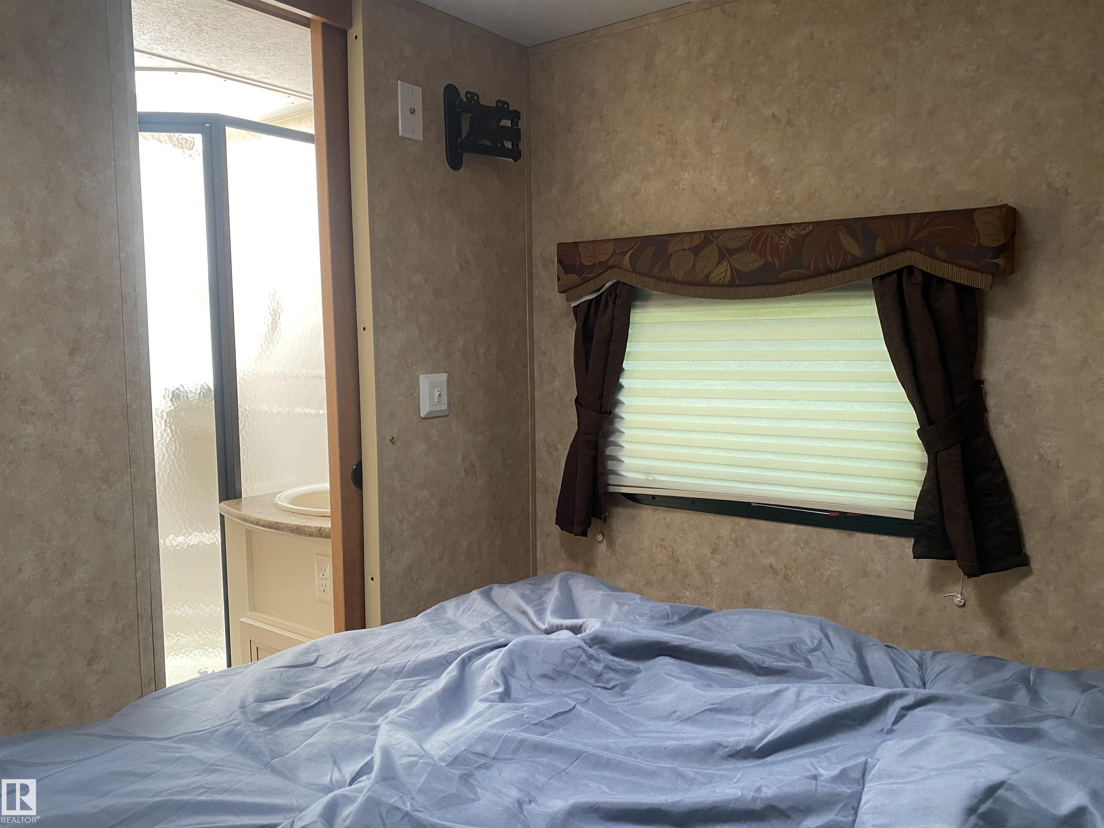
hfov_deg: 67.3
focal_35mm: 26
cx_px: 552
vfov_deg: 53.1
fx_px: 829
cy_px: 414
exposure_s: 1/69
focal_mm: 4.25
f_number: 1.8
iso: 125
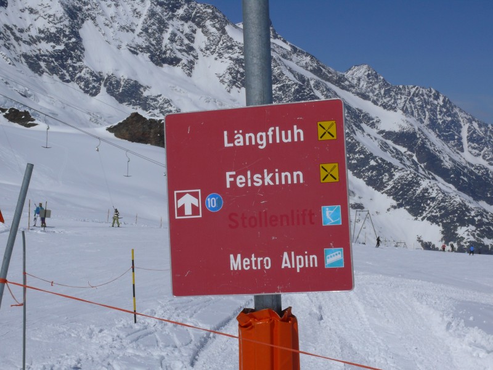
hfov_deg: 27.4
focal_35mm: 71
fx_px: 1011
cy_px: 185
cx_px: 246
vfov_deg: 20.7
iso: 100
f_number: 10
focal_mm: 15
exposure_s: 1/800
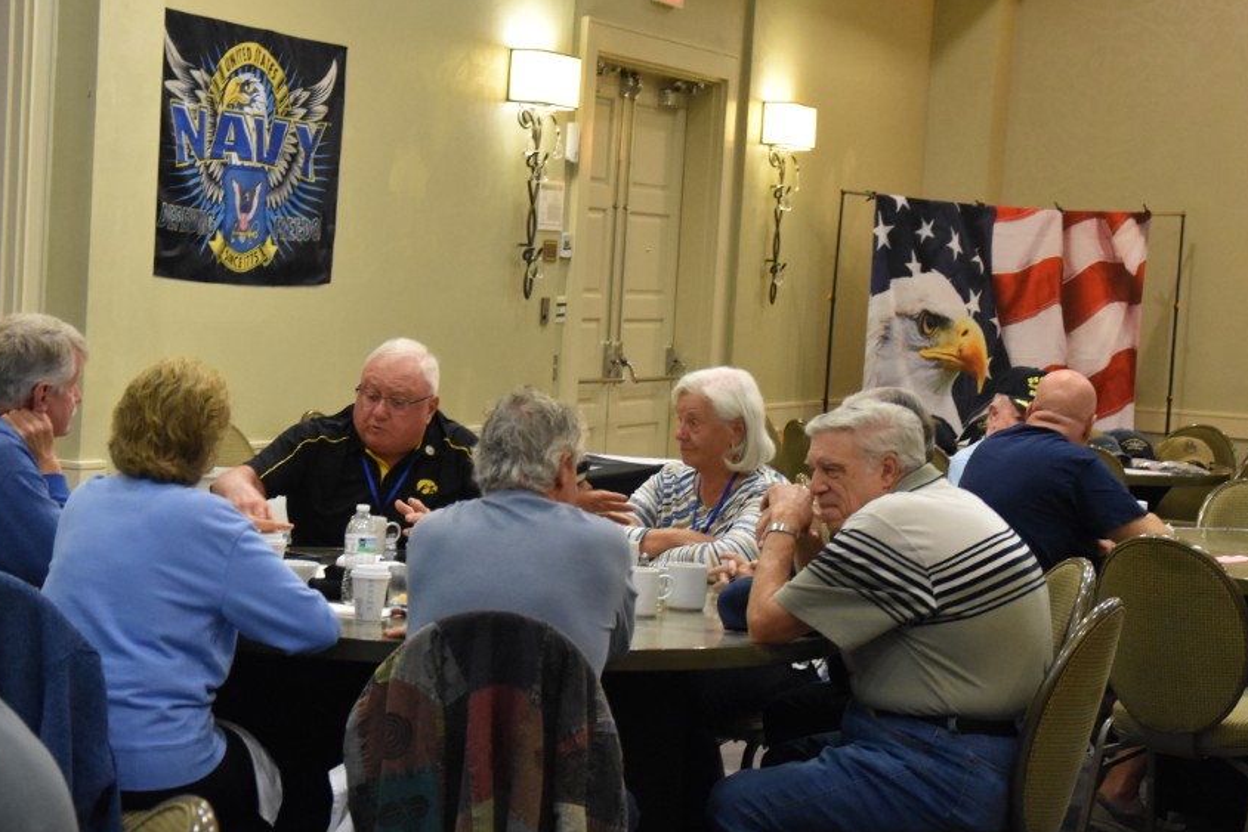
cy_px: 395
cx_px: 478
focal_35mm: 86
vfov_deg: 15.9
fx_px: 2982
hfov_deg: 23.6
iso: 3200
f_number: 4.8
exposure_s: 1/60
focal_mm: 42
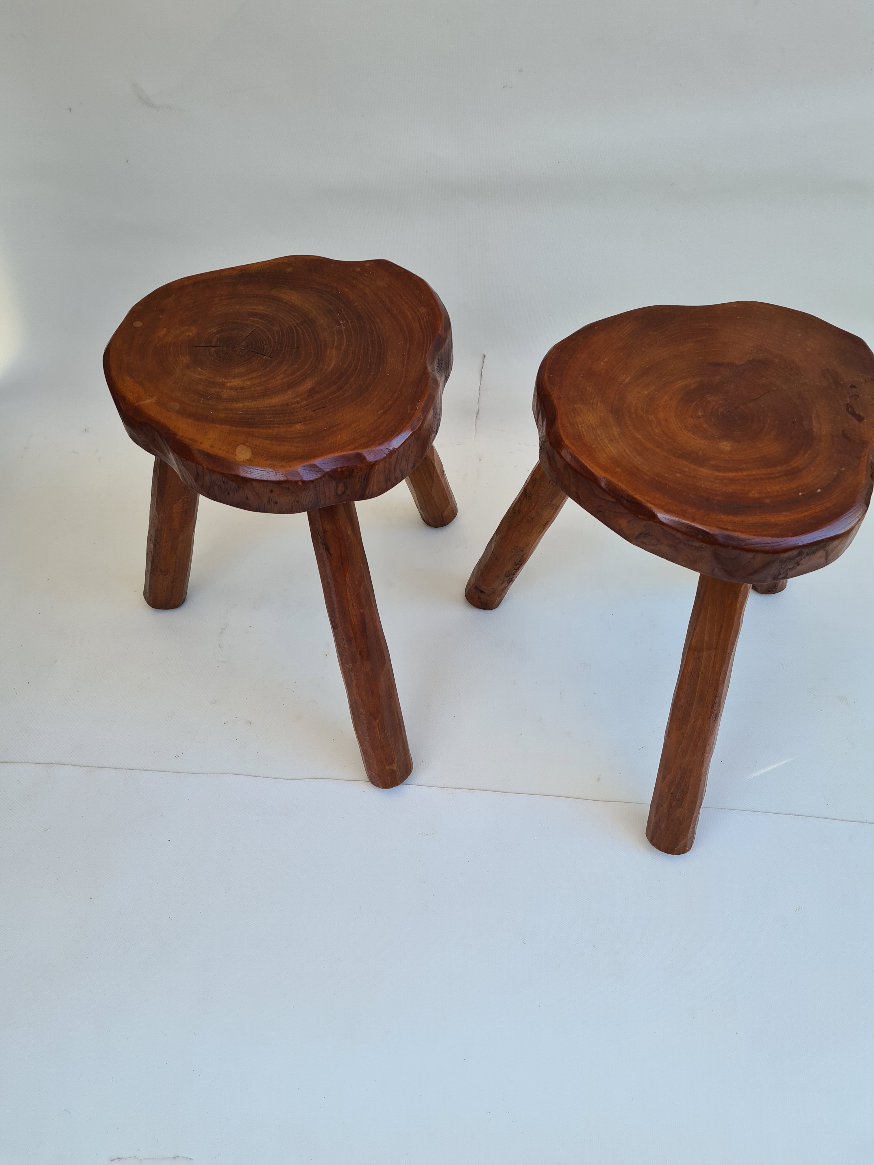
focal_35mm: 26
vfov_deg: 67.3
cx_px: 437
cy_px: 582
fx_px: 875
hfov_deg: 53.1
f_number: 1.8
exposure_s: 1/173
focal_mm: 5.4
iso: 50
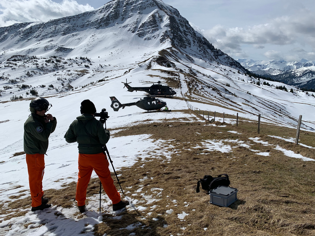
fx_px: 237
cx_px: 158
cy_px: 118
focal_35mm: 26
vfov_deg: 53.1
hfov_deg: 67.3
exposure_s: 1/8000
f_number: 1.8
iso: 25
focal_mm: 4.25
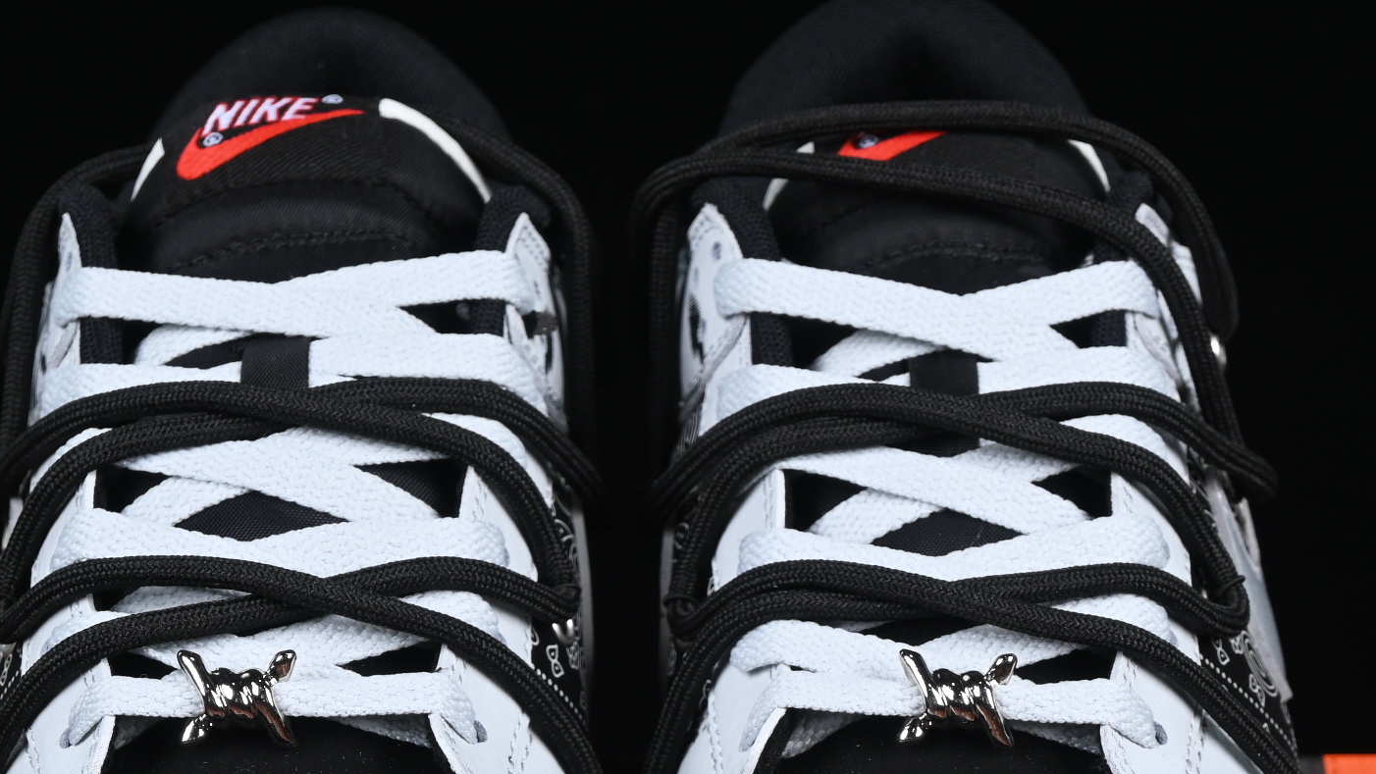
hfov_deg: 13.8
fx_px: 5692
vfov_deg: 7.7
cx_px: 636
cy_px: 855
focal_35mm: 156
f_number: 7.1
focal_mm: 50
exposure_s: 1/80
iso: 160
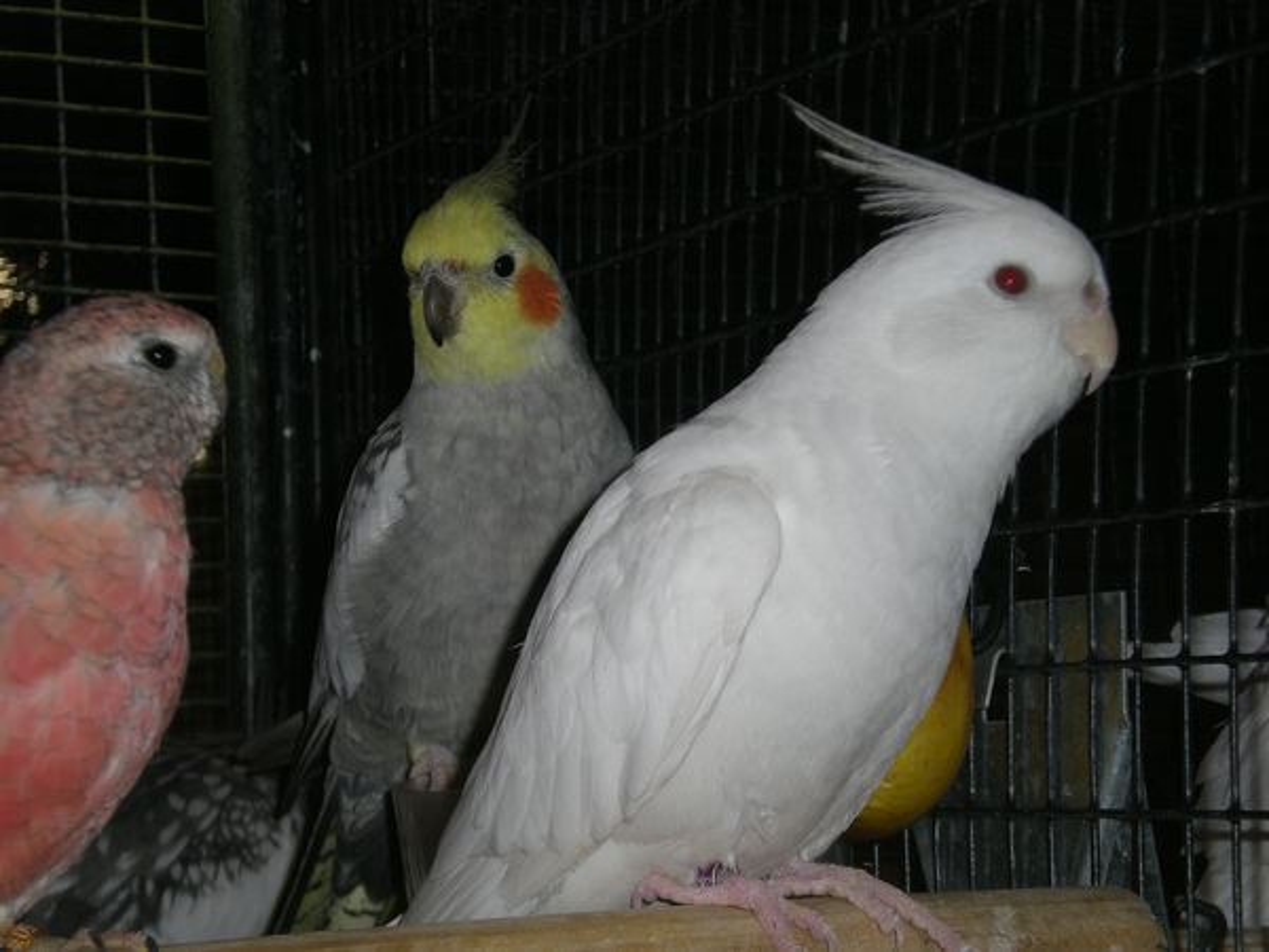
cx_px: 634
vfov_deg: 14.1
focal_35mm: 105
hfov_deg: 18.7
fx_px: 3849
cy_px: 476
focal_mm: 17.3
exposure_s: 1/120
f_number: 5.7
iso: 50
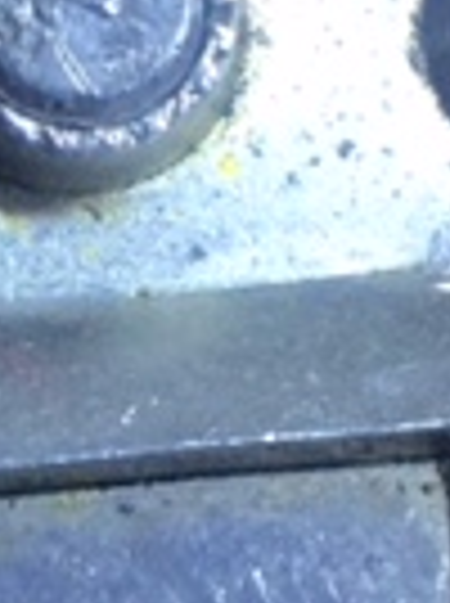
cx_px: -117
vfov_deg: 14.2
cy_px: 392
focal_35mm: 139
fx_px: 2417
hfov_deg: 10.4
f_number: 2.2
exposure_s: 1/20
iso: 250
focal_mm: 4.15
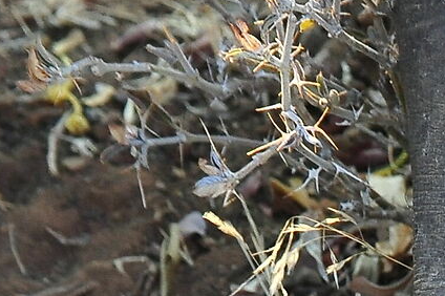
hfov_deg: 3.5
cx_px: 1254
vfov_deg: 2.4
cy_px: 708
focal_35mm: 577
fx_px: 7127
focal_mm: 102
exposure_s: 1/125
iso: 2000
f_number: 8
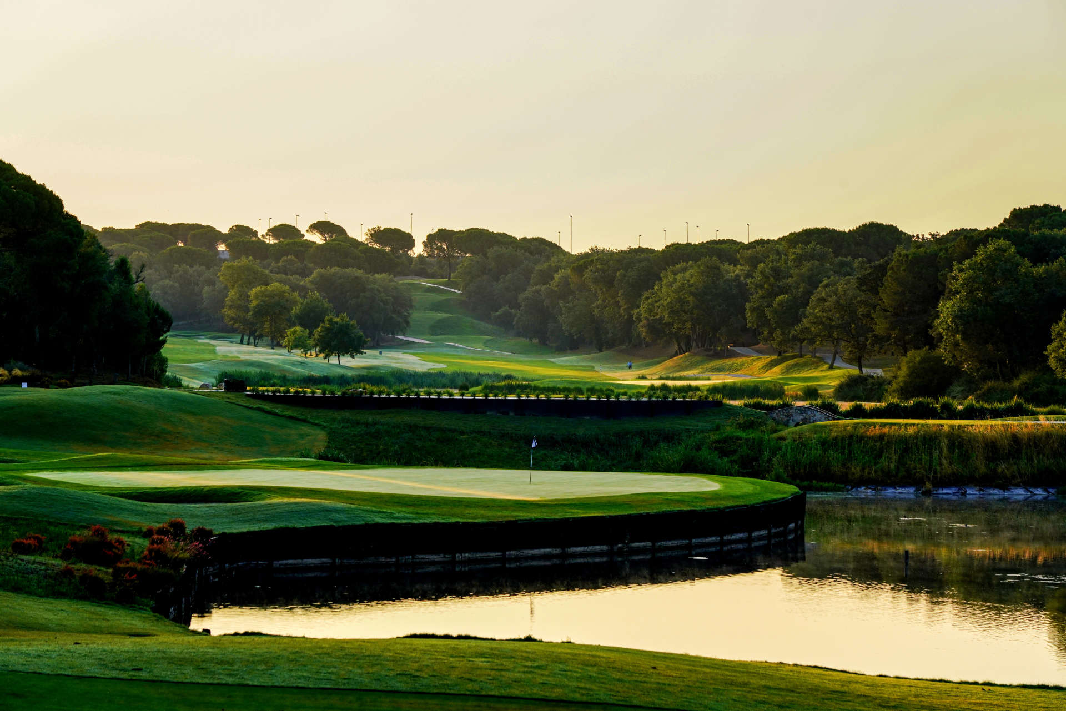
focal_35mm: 105
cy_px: 356
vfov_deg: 13.0
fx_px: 3110
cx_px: 533
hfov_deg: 19.5
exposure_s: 1/400
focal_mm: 105
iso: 640
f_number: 8
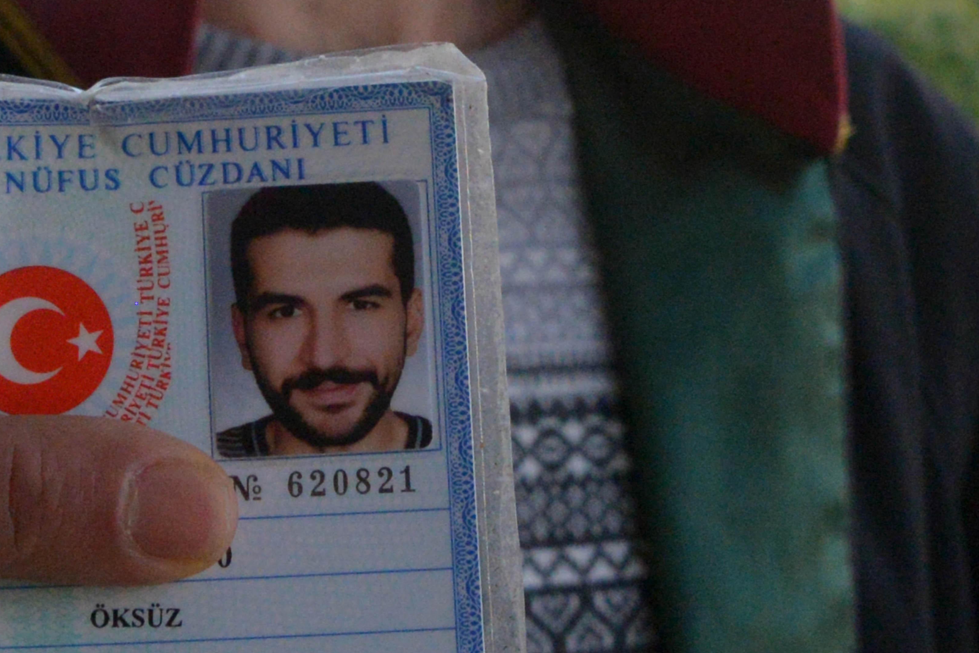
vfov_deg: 22.5
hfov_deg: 32.2
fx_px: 1632
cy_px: 475
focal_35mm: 60
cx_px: 149
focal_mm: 32
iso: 3200
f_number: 11
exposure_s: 1/500
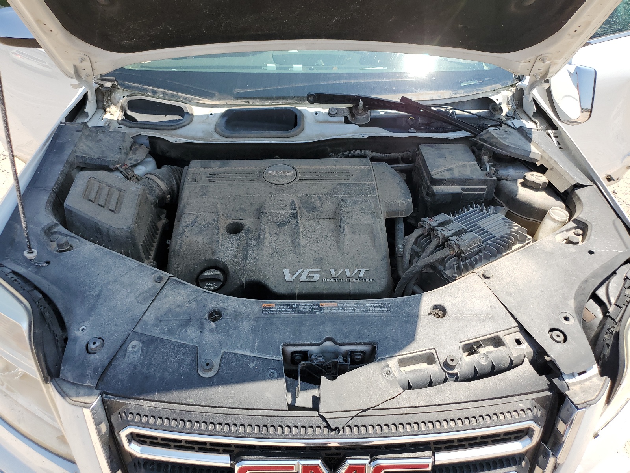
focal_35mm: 26
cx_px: 315
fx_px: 473
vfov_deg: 53.1
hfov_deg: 67.3
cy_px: 236
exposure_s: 1/1667
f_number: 1.5
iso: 50
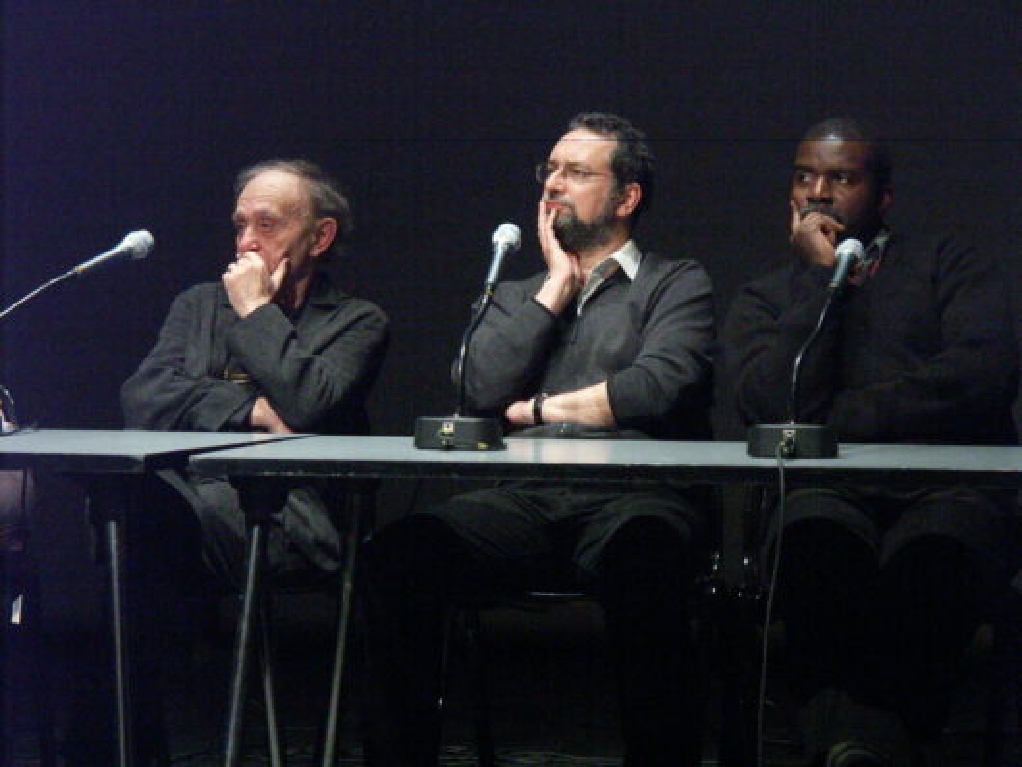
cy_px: 384
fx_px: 4933
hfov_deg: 11.8
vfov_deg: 8.9
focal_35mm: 167
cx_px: 511
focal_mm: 42.29
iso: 800
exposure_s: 1/80
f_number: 4.5
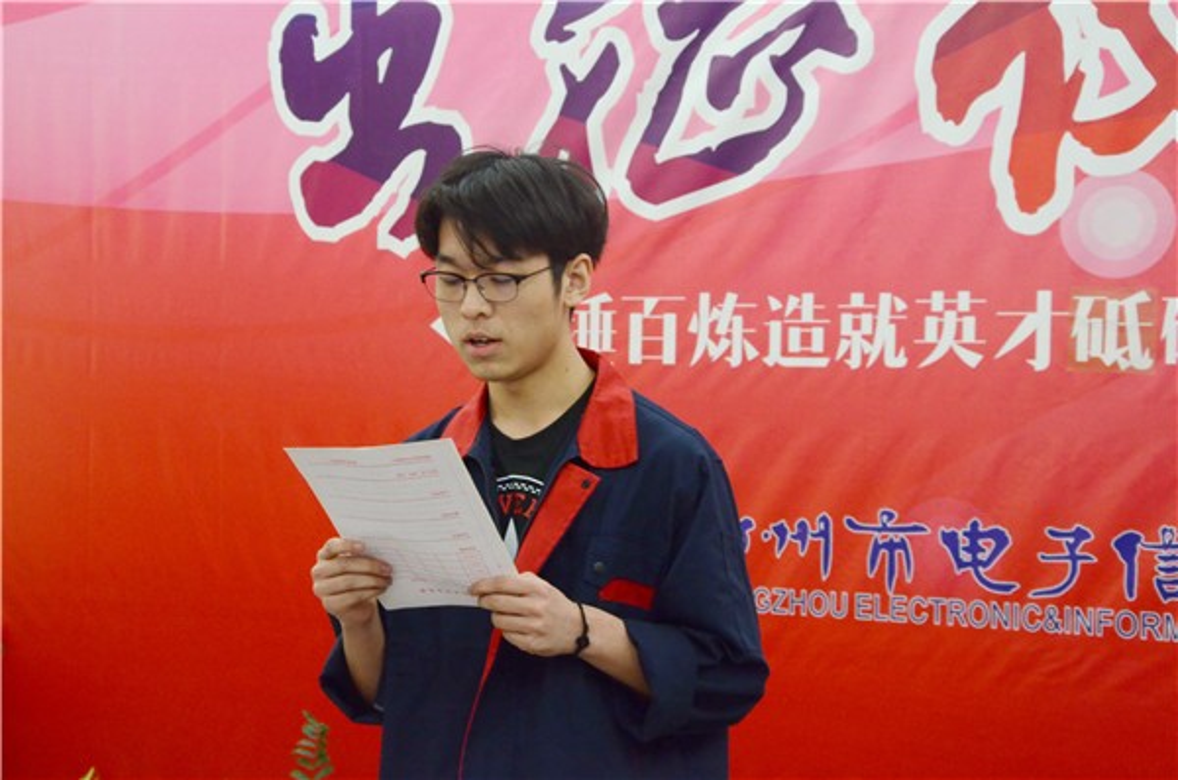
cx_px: 589
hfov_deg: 23.4
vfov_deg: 15.6
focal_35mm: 87
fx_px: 2840
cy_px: 390
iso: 2000
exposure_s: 1/50
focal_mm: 58
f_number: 8
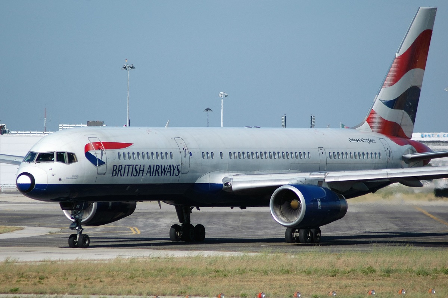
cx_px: 224
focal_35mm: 450
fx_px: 5593
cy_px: 149
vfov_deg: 3.0
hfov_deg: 4.6
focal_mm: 300
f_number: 6
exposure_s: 1/1250
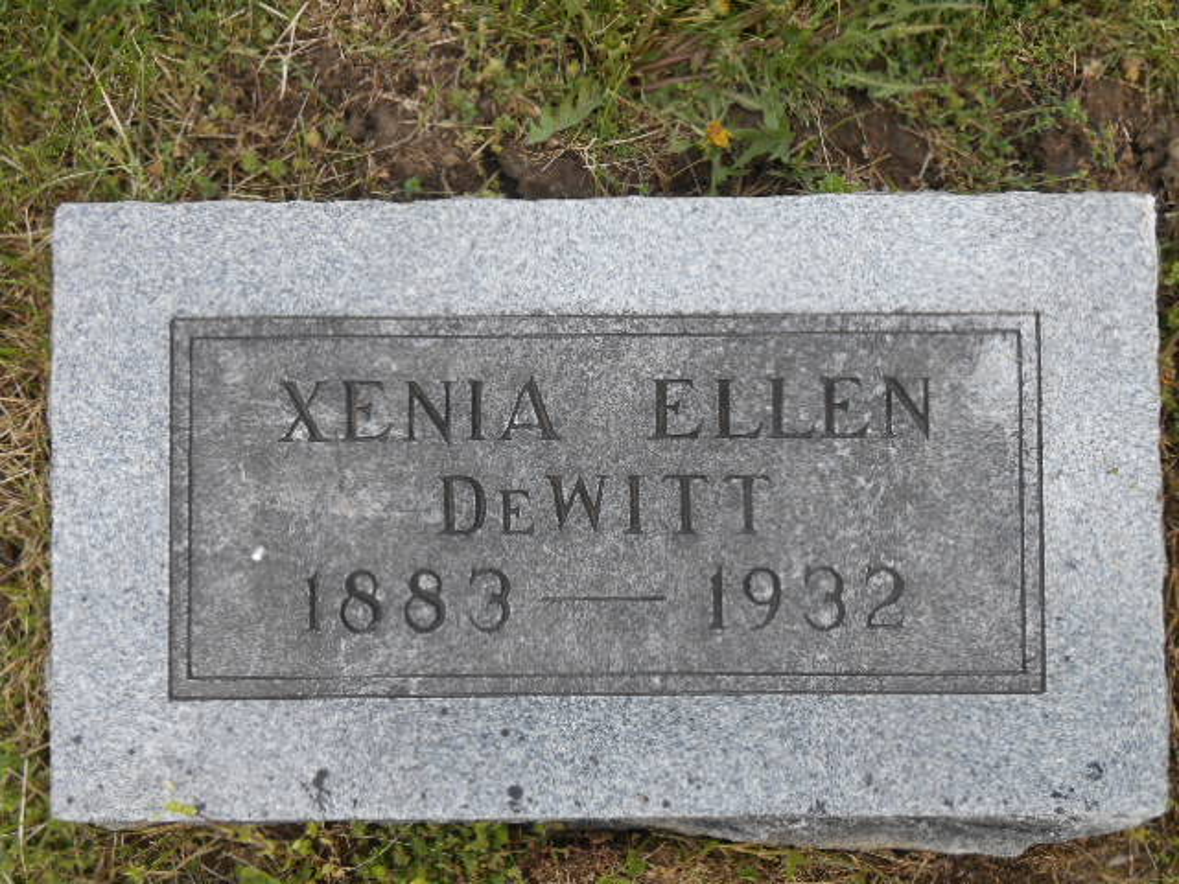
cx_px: 590
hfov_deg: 36.2
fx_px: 1805
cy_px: 442
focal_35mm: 53
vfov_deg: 27.5
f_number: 4.2
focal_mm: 9.5
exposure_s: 1/250
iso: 220
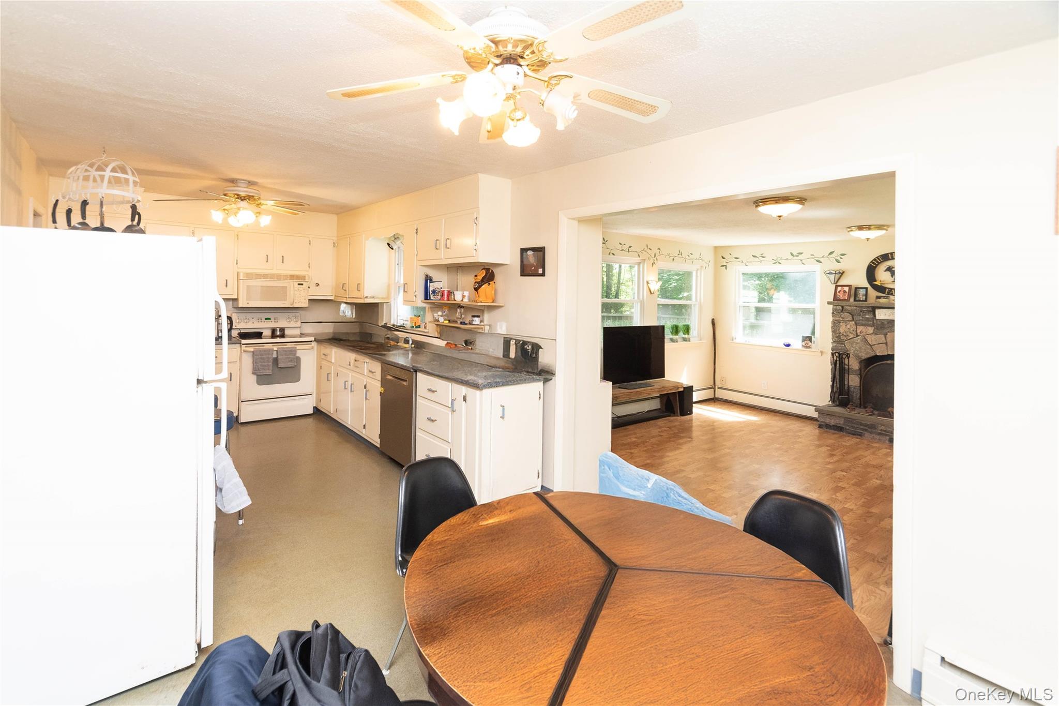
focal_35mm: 15
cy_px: 353
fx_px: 441
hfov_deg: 100.4
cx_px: 530
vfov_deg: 77.3
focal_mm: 10
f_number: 5.6
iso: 640
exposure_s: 1/60
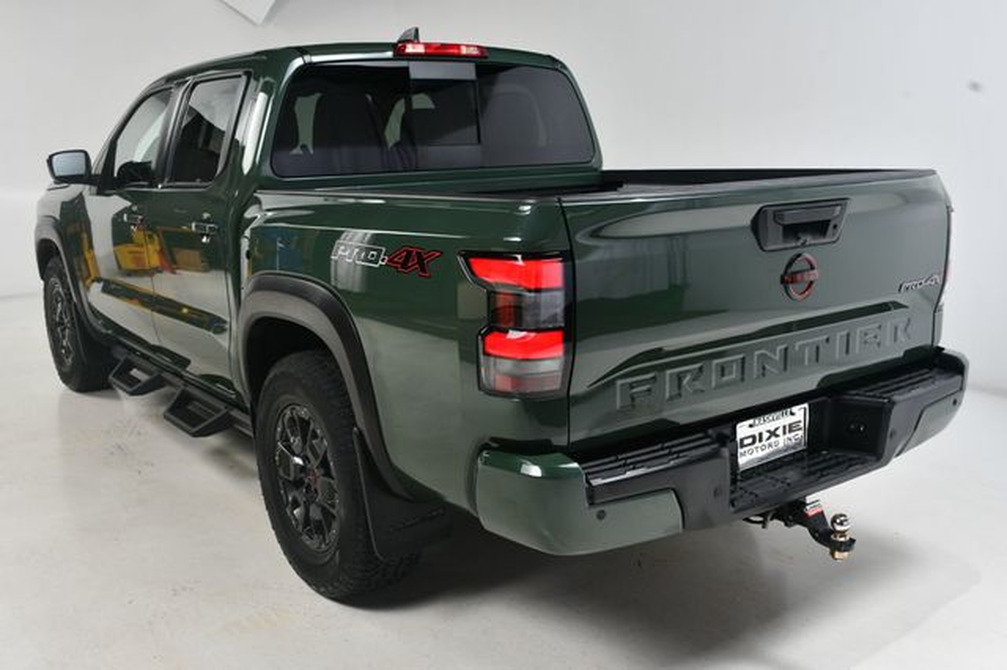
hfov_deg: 53.2
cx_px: 504
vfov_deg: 36.8
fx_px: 1006
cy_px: 335
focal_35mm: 36
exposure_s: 1/160
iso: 100
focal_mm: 24
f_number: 11
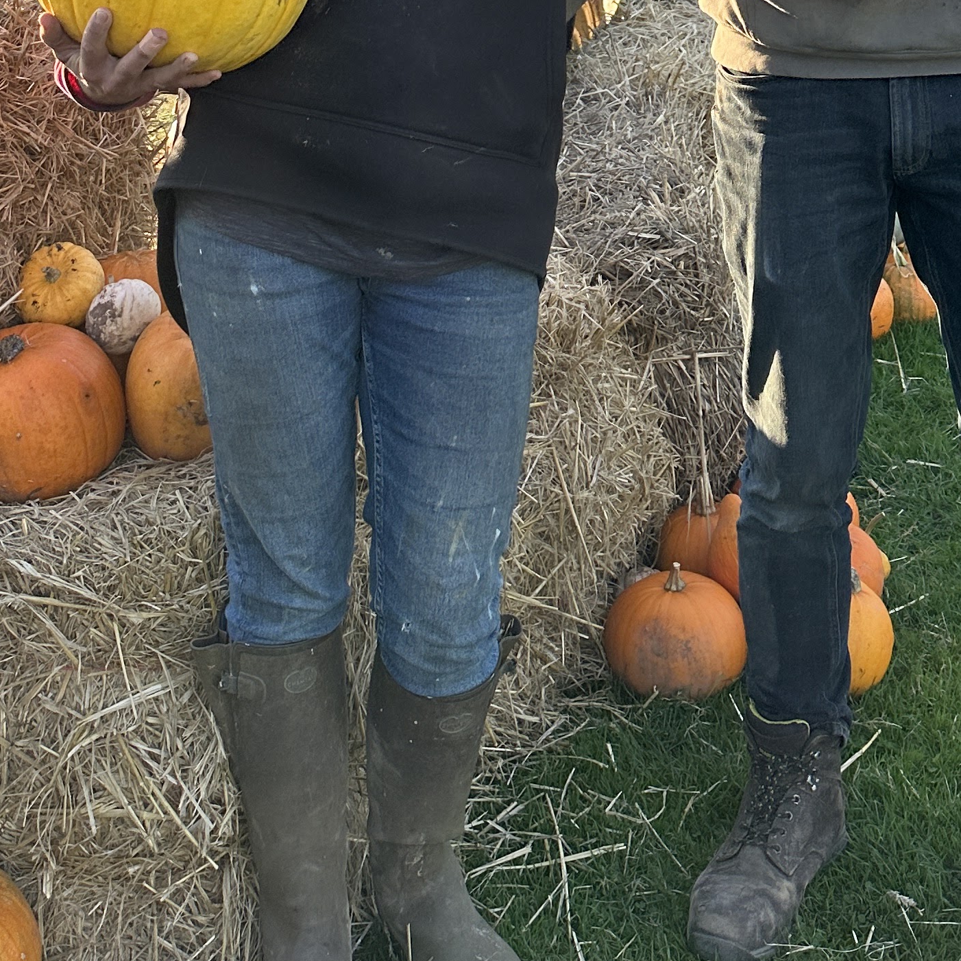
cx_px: 520
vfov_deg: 24.9
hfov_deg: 28.1
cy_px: -247
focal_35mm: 61
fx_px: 1916
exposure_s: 1/1495
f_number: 1.78
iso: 80
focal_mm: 6.86
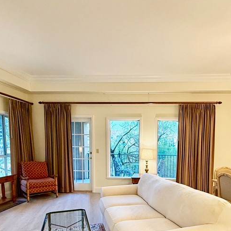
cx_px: 150
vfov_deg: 58.2
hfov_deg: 59.8
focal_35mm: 26
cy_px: 170
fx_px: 196
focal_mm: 2.22
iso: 320
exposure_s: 1/60
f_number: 2.2
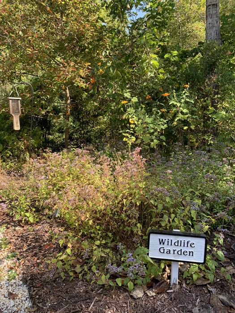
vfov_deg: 67.3
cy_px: 156
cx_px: 118
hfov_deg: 53.1
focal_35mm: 26
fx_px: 235
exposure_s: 1/154
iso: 25
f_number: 1.8
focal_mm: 4.25
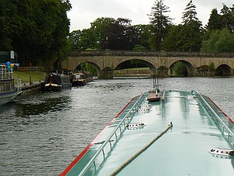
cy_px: 88
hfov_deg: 18.5
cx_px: 117
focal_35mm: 106
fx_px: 717
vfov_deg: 14.0
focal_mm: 17.7
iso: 80
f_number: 5.6
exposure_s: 1/250
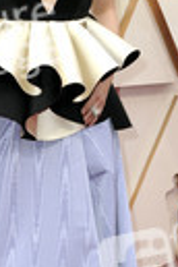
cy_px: 155
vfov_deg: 11.8
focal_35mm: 174
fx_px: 1290
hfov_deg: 7.9
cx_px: 18
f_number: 7.1
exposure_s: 1/200
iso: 800
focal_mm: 56
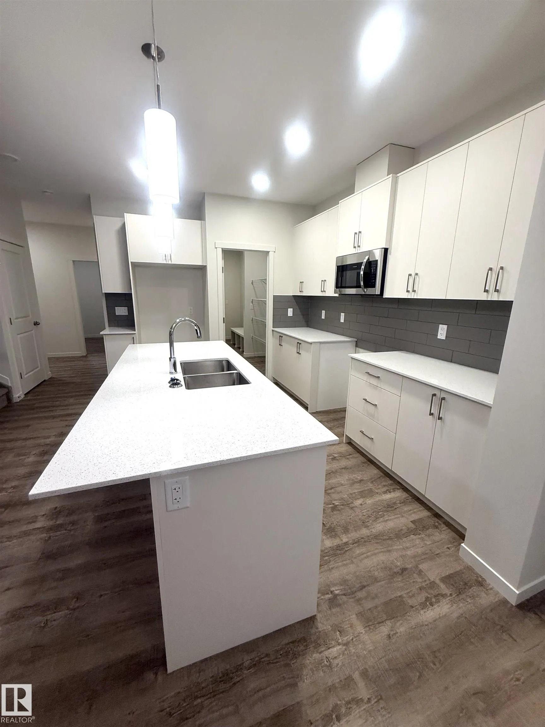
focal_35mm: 14
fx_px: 294
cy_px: 364
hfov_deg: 85.7
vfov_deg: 102.1
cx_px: 272
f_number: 2.2
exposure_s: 1/120
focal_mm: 2.22
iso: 200
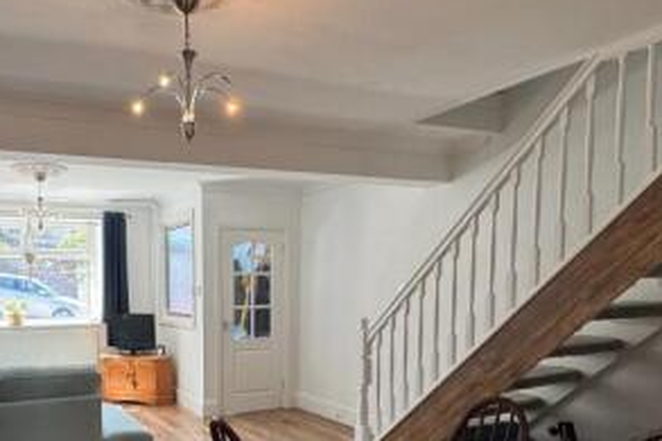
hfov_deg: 60.2
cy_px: 322
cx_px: 166
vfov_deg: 43.7
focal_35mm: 29
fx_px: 533
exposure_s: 1/100
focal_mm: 2.22
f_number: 2.2
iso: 64
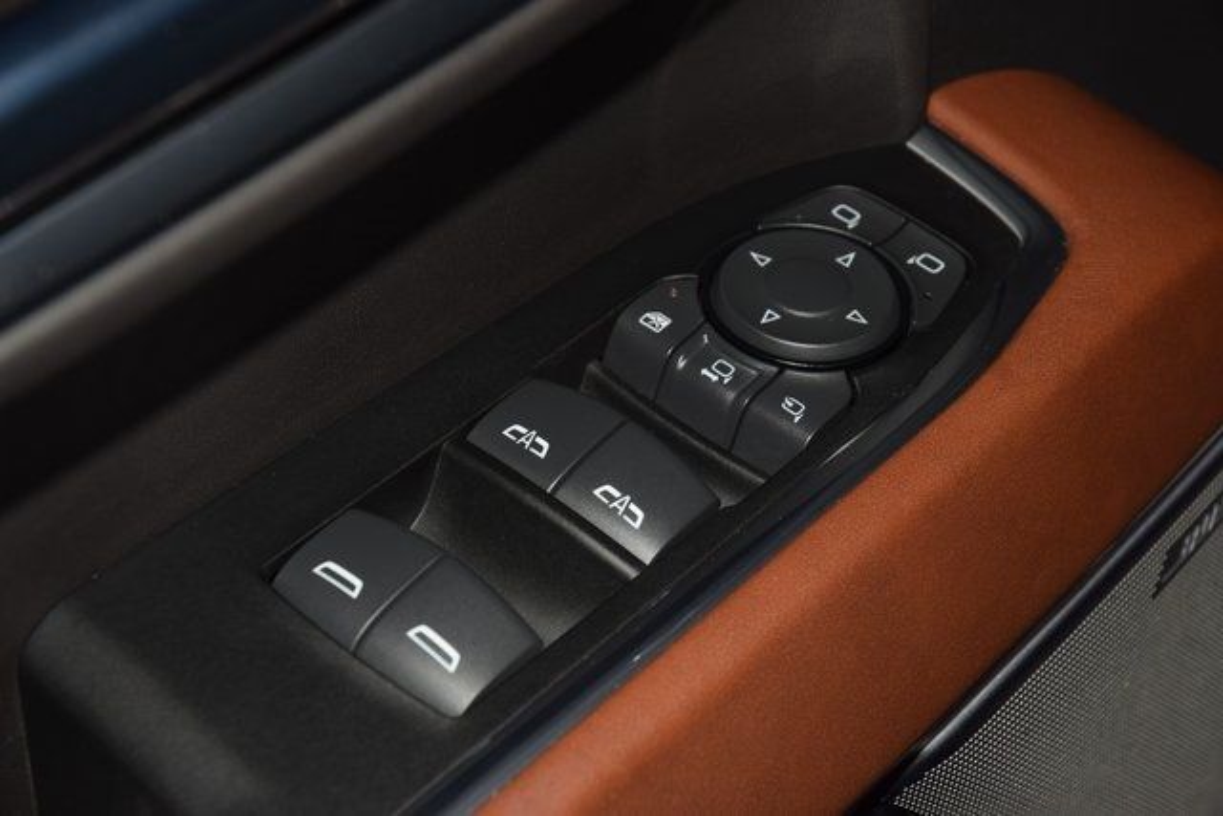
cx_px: 612
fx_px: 3568
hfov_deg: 19.5
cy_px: 408
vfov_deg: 13.0
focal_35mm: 105
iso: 100
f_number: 8
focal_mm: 70
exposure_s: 1/125
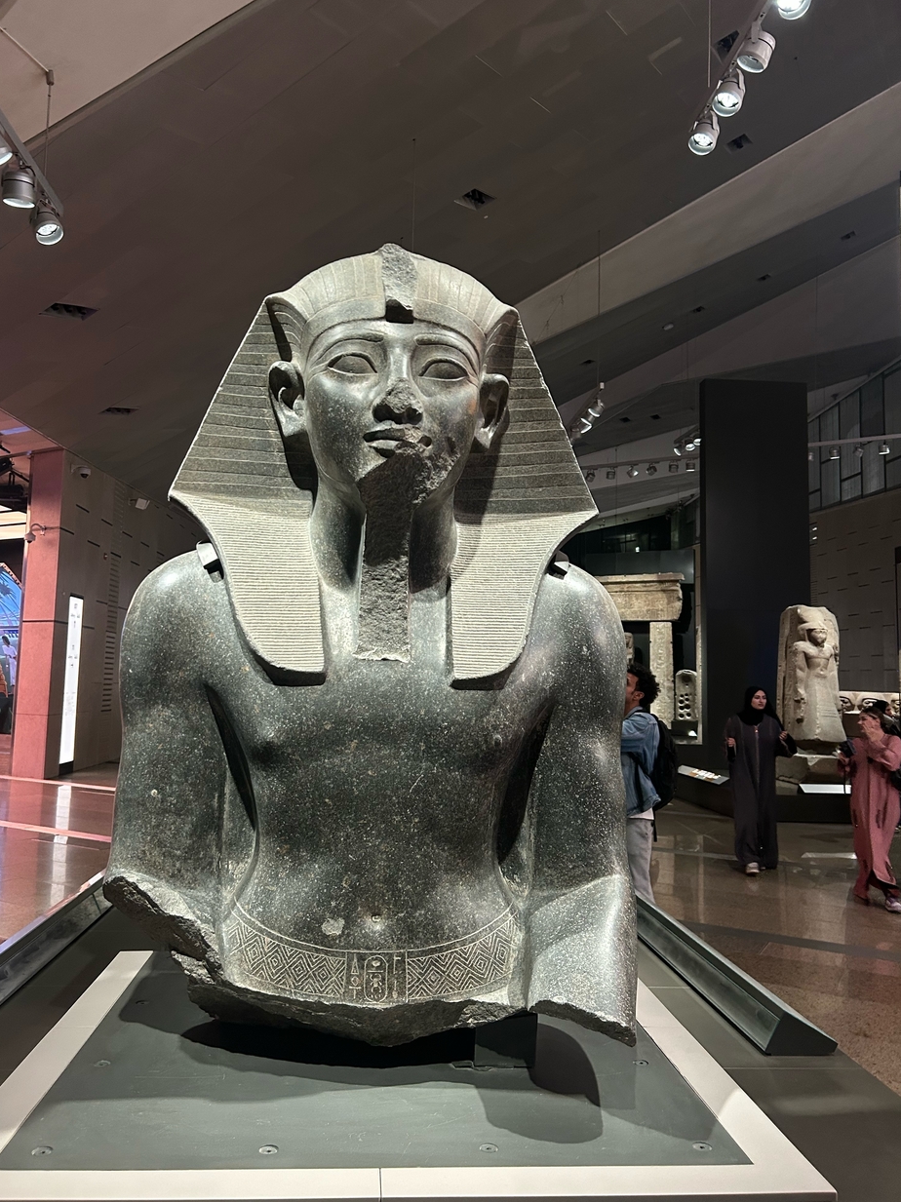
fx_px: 938
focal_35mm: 27
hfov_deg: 51.3
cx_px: 435
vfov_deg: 65.3
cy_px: 590
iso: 250
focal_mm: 5.7
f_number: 1.5
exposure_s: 1/58
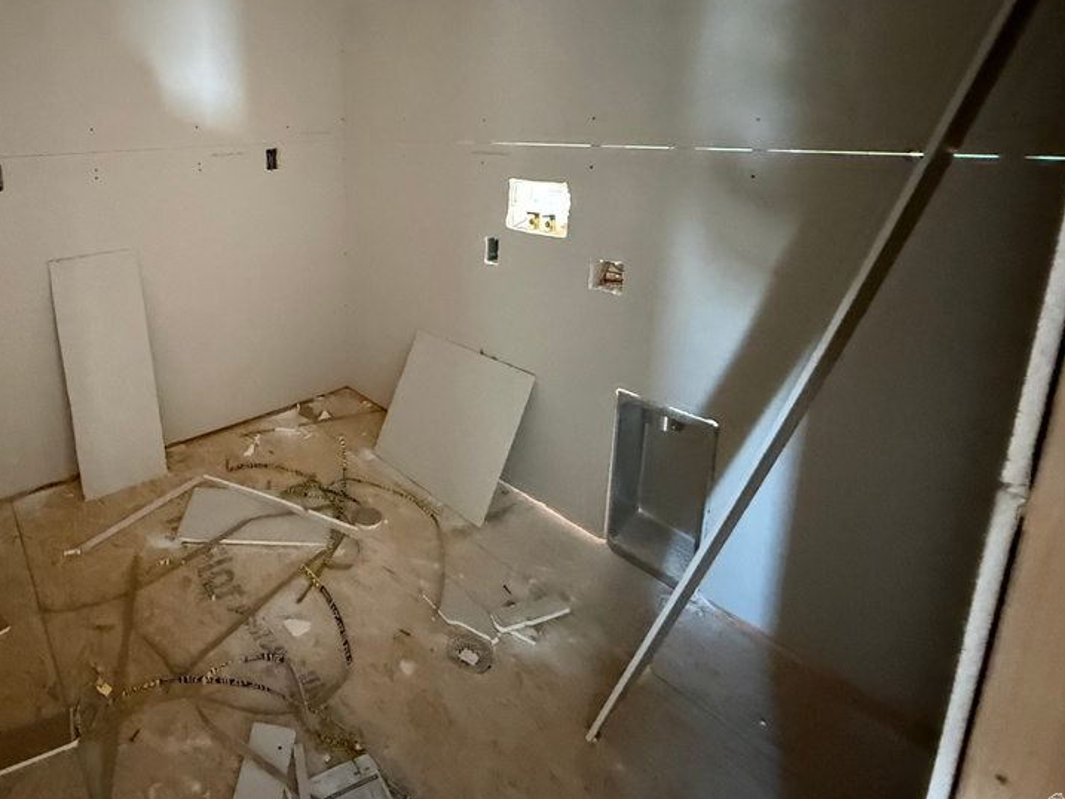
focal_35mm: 20
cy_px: 245
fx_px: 615
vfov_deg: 63.7
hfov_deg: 77.6
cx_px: 310
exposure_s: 1/37
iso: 1600
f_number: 2.2
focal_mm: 2.22
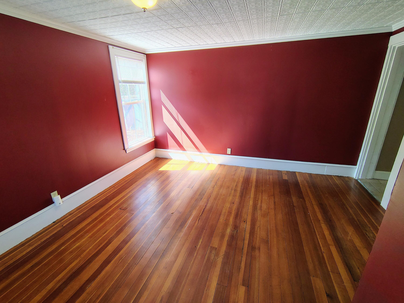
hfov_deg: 94.5
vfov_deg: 78.1
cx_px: 202
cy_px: 152
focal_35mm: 16
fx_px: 187
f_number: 2.2
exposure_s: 1/60
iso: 330
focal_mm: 2.13
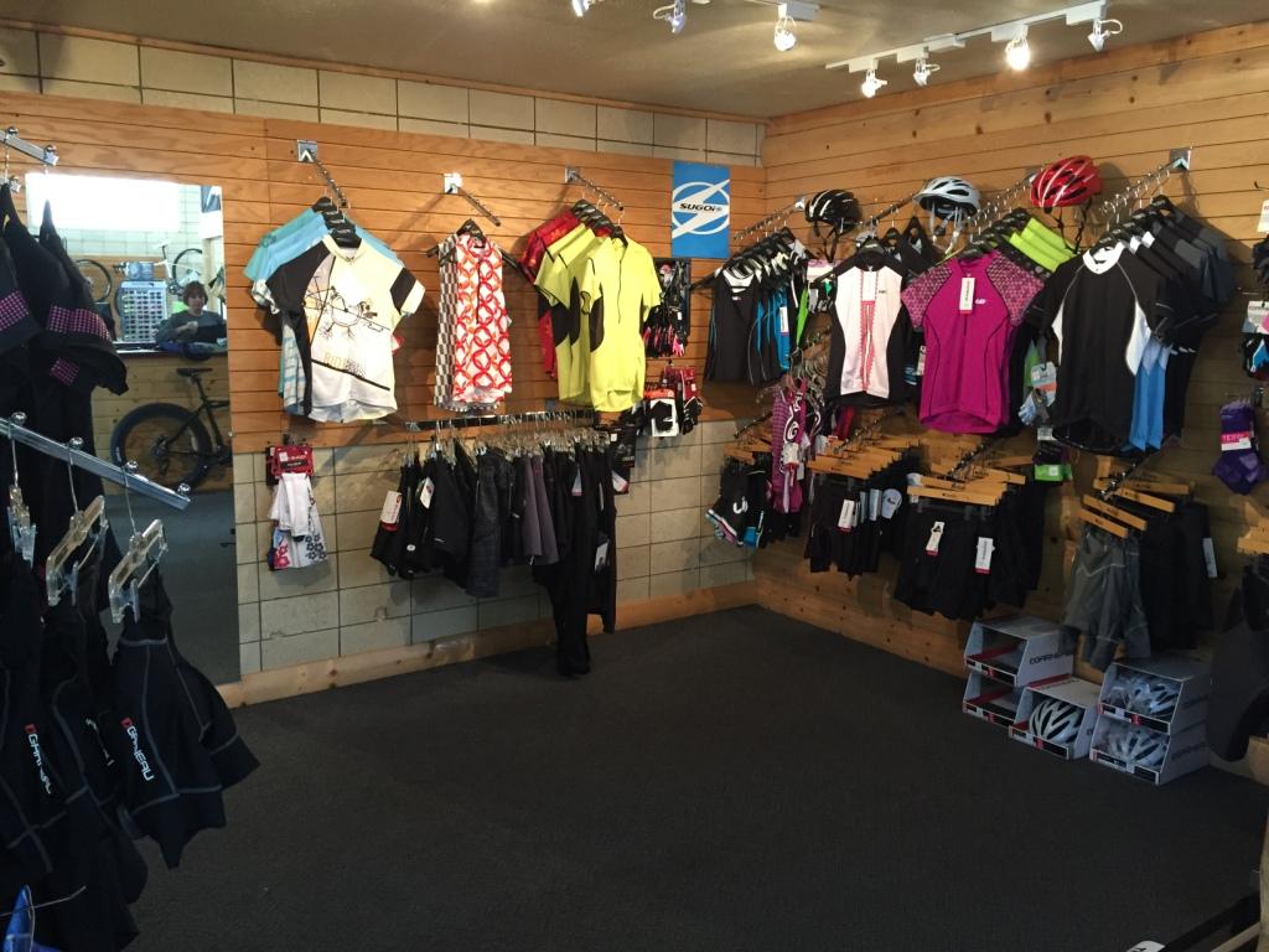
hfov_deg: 61.7
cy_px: 476
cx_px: 634
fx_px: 1063
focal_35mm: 29
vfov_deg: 48.2
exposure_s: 1/30
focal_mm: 4.15
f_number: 2.2
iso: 160
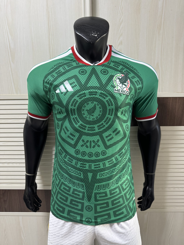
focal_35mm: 24
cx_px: 92
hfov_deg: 56.8
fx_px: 170
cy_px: 122
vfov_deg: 71.6
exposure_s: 1/60
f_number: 1.78
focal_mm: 6.76
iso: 320
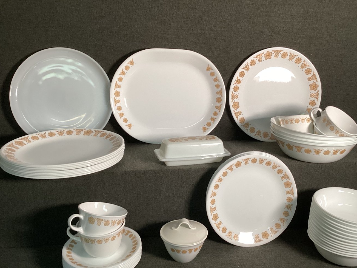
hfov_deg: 51.3
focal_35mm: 36
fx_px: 371
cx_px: 198
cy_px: 143
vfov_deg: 39.6
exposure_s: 1/60
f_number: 2.4
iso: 125
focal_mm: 3.3
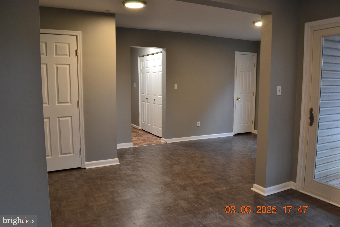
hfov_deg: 67.4
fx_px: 255
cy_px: 114
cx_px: 170
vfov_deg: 47.9
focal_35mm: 27
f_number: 6.3
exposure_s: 1/15
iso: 560
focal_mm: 18
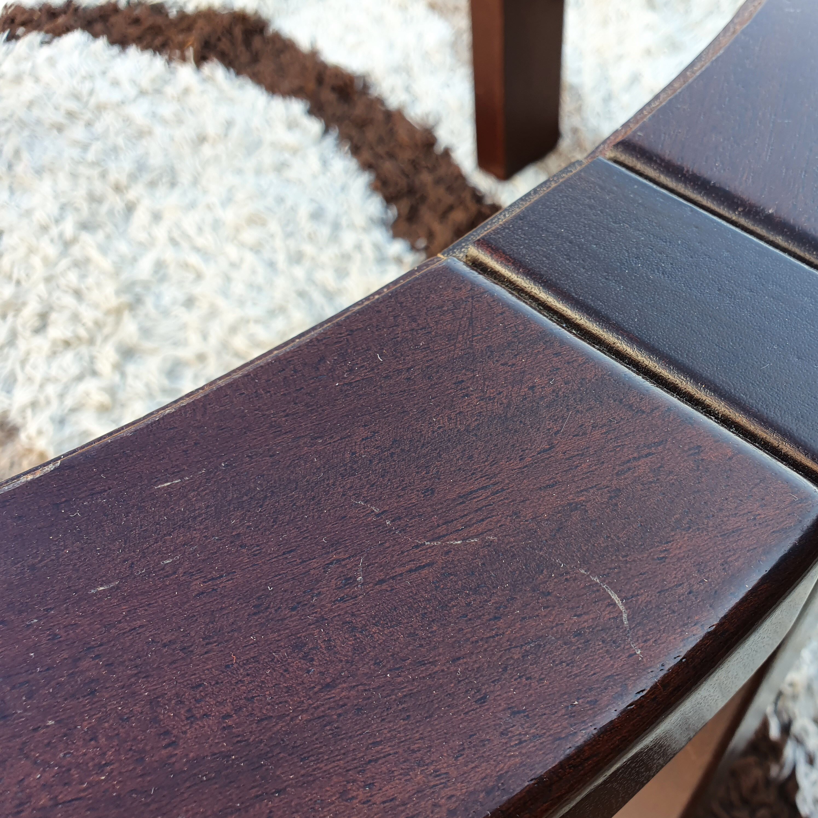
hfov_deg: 51.6
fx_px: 829
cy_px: 412
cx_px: 543
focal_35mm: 31
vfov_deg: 52.5
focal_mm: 4.32
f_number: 2.4
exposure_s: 1/132
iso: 50
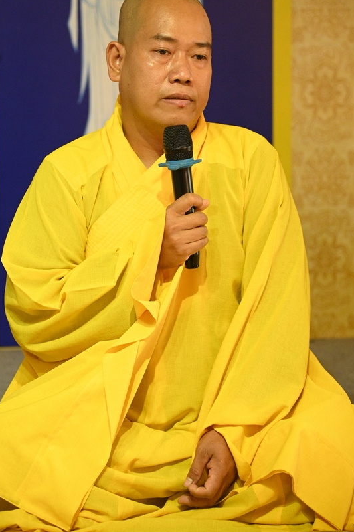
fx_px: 1890
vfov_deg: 16.0
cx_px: 147
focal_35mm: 128
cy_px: 210
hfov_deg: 10.7
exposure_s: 1/200
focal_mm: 105
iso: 5000
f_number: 4
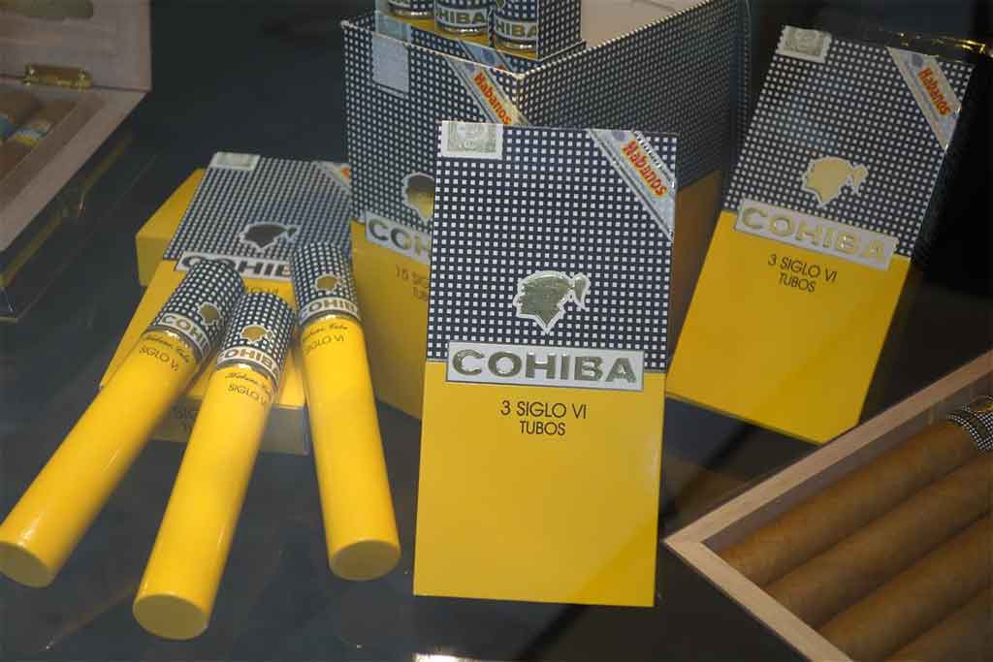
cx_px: 496
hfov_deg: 34.5
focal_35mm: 58
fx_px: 1600
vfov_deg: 23.4
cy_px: 331
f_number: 3.5
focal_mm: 21.53
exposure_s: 1/60
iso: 640
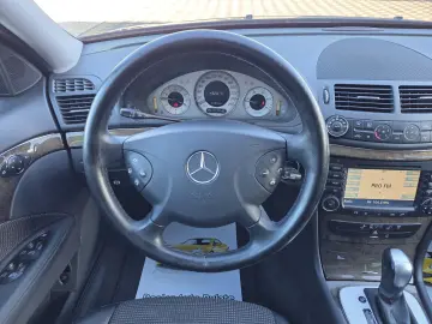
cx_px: 216
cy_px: 162
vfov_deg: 58.9
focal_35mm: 23
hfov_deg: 73.9
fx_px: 287
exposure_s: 1/120
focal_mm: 6.25
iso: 100
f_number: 1.7
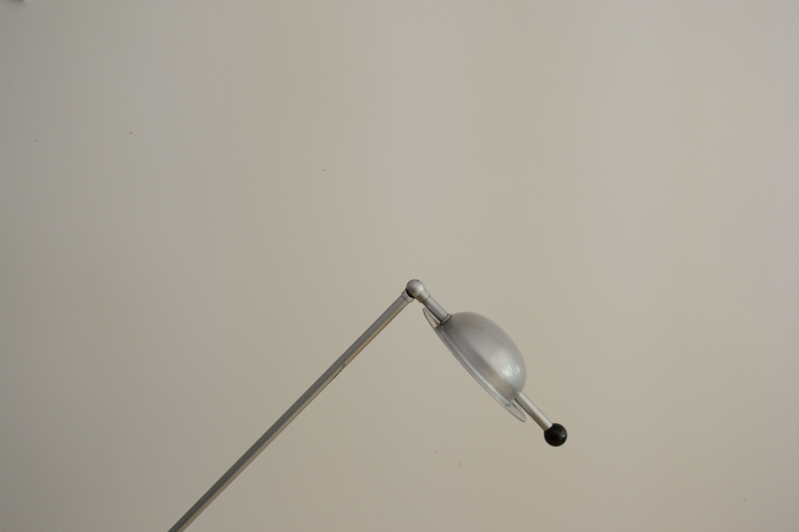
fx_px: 866
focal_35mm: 39
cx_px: 400
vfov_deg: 34.2
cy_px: 266
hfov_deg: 49.6
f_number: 5
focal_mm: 26
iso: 800
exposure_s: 1/15
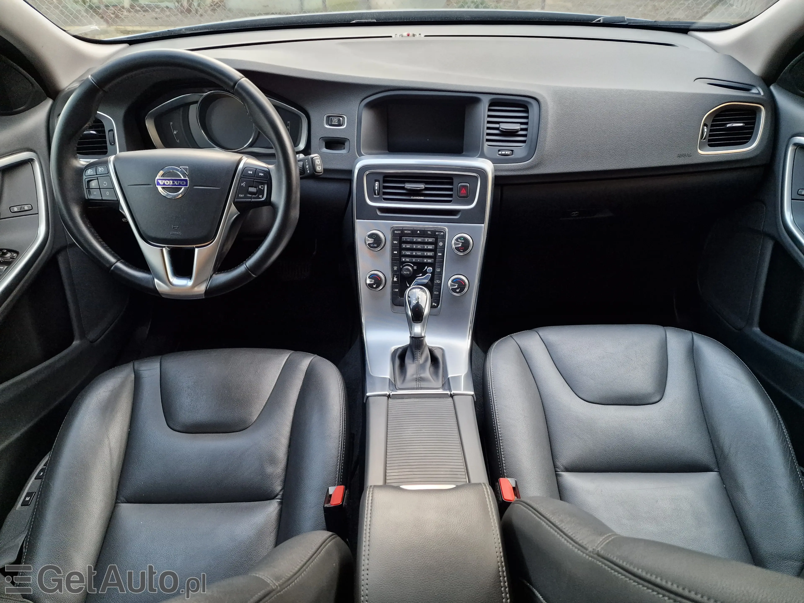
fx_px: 534
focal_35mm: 23
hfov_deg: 73.9
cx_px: 402
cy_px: 302
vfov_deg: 58.9
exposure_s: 1/100
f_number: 1.8
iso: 800
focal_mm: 6.4
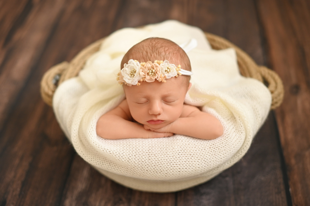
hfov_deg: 39.6
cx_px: 155
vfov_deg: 27.0
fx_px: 430
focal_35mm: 50
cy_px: 103
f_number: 2
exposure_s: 1/640
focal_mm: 50
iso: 720
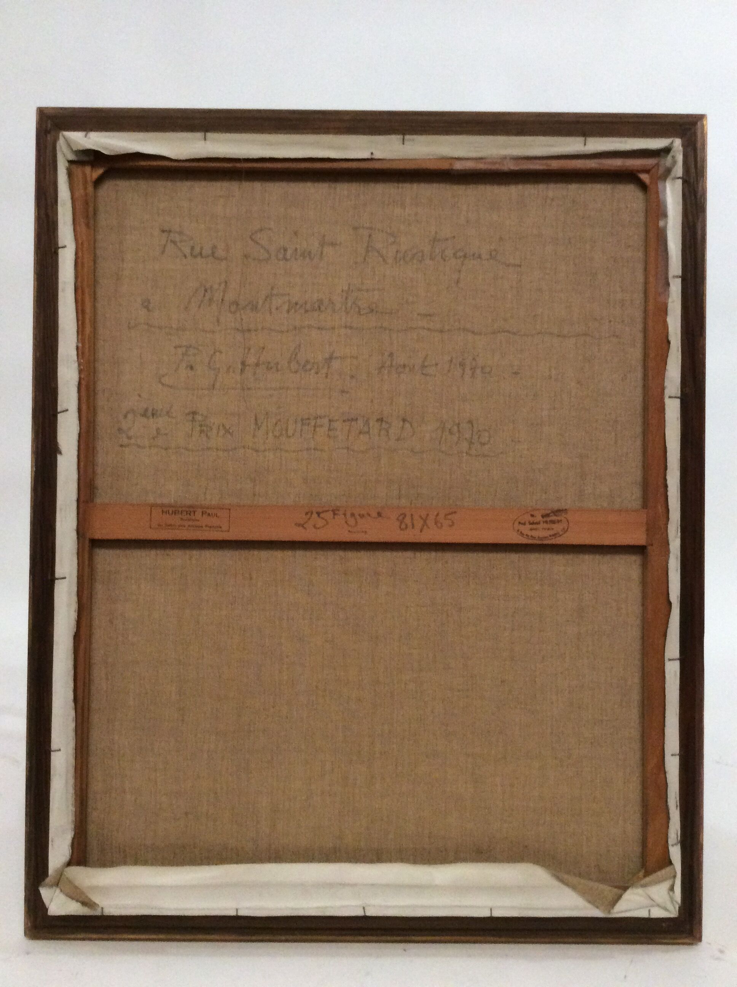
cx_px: 368
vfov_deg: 56.9
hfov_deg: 44.1
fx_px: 911
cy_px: 494
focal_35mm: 32
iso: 320
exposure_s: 1/20
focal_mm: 3.3
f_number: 2.4
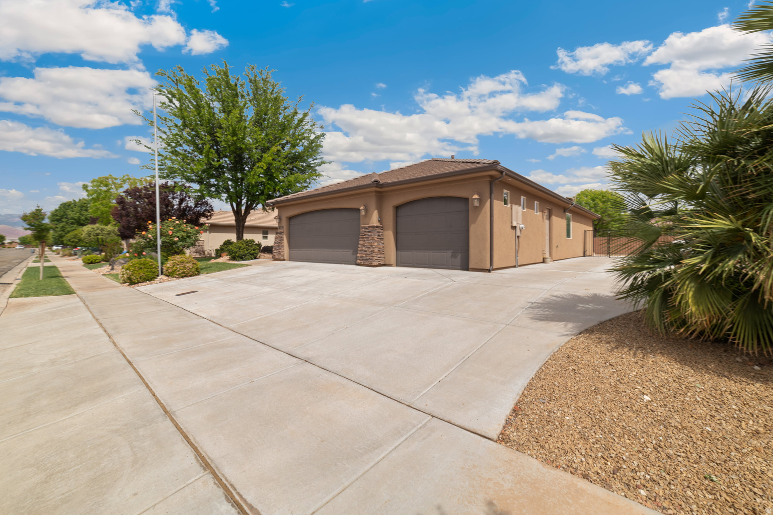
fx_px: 301
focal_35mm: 14
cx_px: 386
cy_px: 258
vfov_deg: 81.2
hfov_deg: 104.3
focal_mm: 14
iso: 100
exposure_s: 1/30
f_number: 14
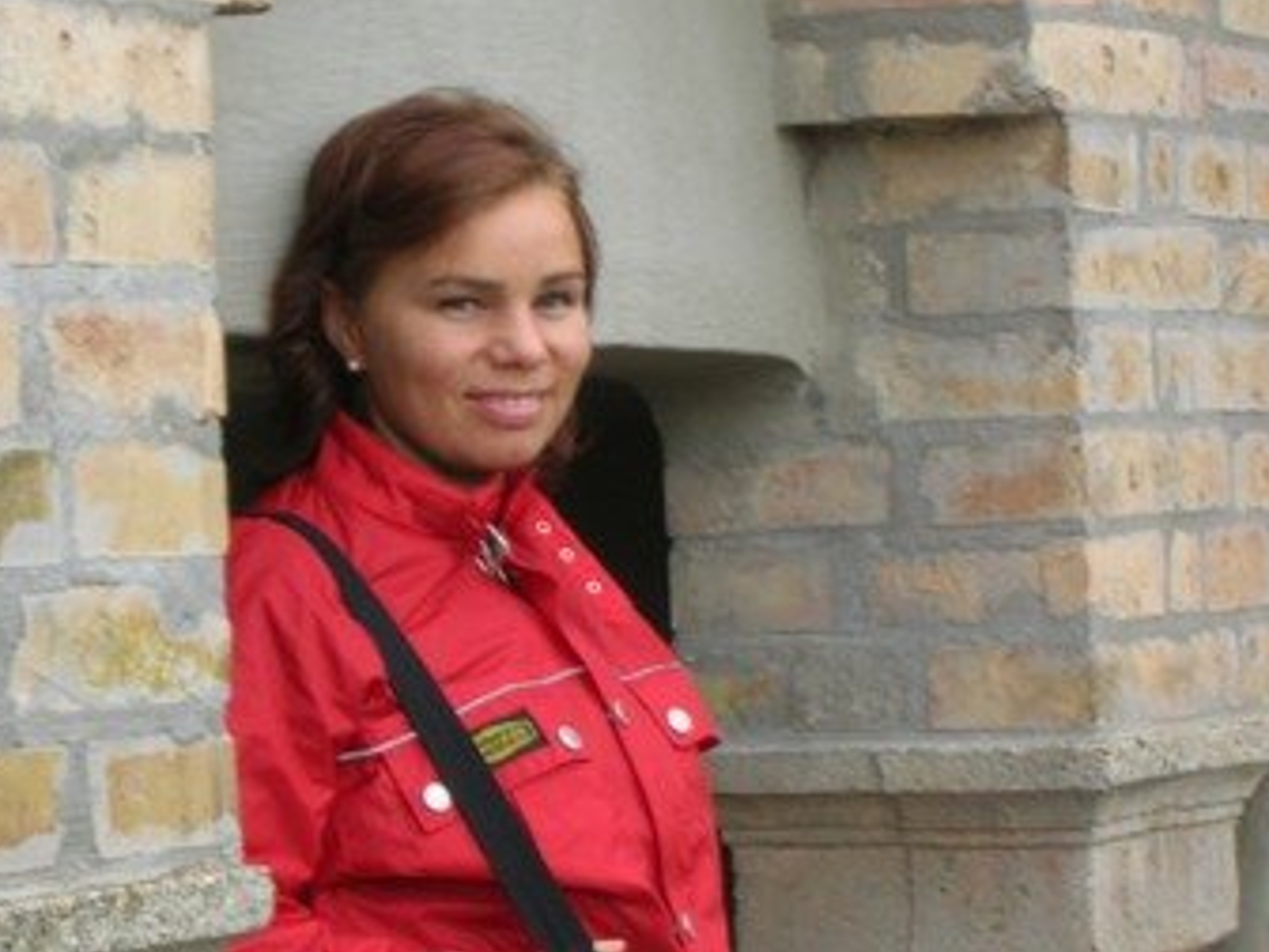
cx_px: 517
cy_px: 321
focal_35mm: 136
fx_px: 4986
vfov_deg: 10.9
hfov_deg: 14.5
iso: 50
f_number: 8.2
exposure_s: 1/17
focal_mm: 17.1
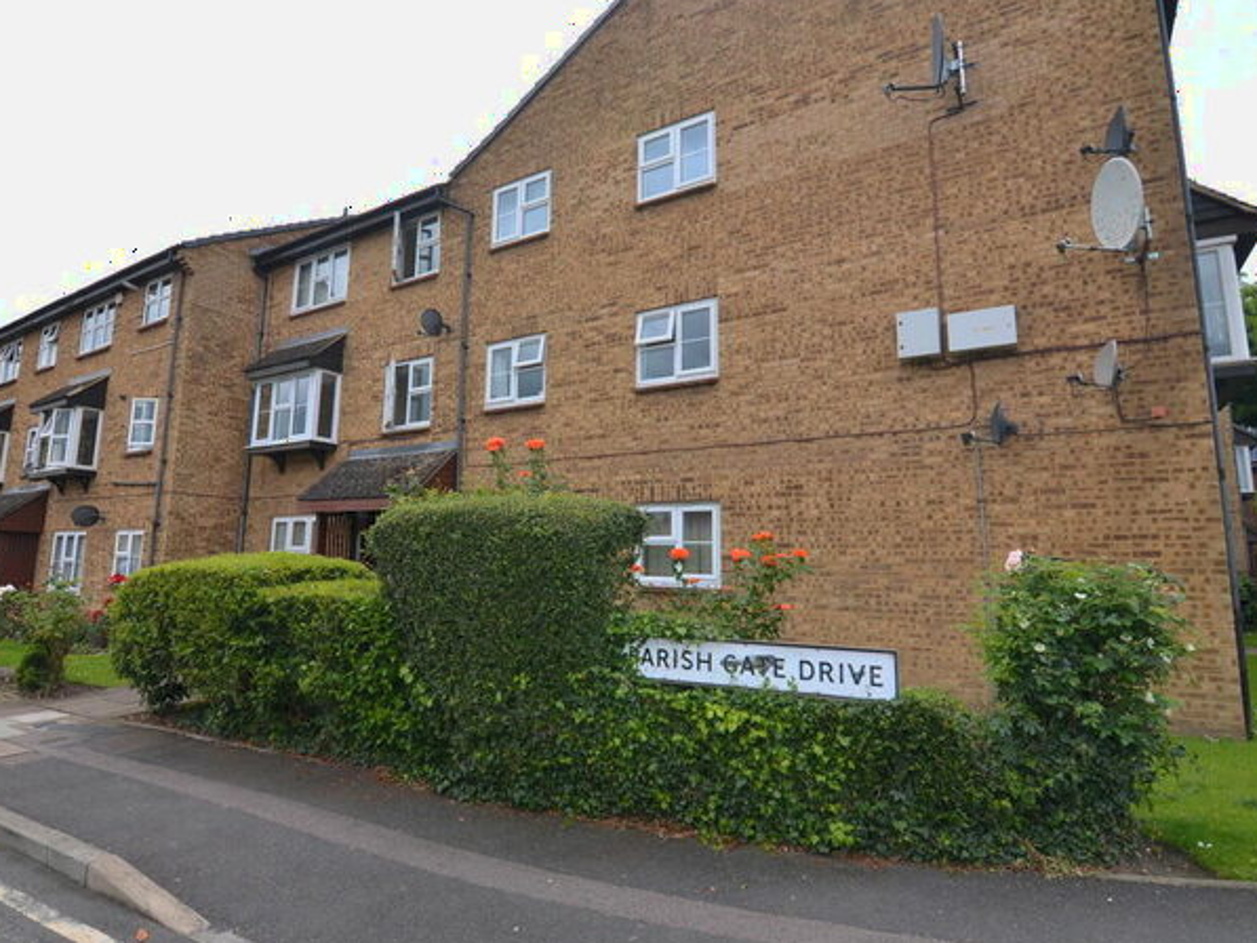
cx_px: 575
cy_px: 466
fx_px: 674
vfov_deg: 69.9
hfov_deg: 85.8
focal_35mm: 19
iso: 100
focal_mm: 11
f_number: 7.1
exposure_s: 1/200
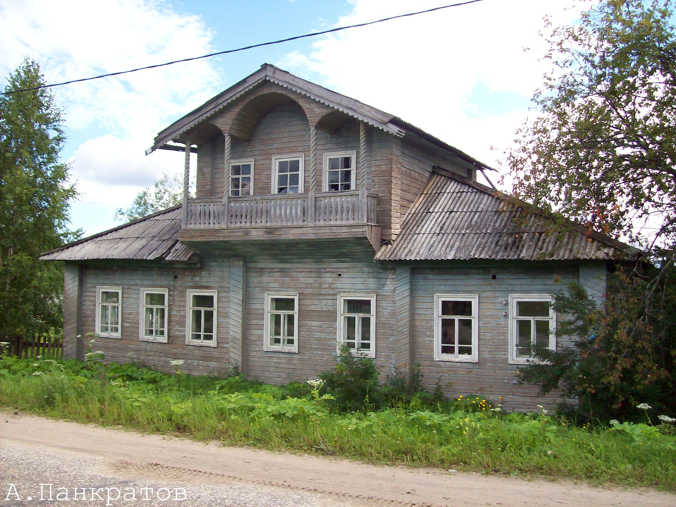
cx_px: 338
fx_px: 703
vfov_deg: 39.6
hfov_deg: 51.4
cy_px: 254
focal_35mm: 36
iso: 80
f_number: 2.7
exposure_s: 1/829
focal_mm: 6
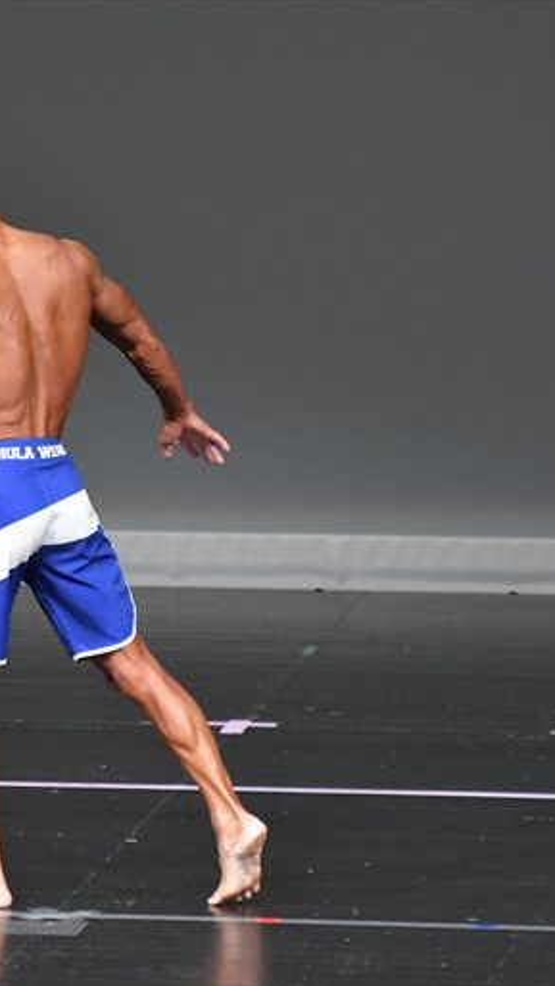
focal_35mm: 545
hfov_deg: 2.2
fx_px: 14263
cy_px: 493
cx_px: 34
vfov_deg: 4.0
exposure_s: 1/400
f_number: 5.6
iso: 5000
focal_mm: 230
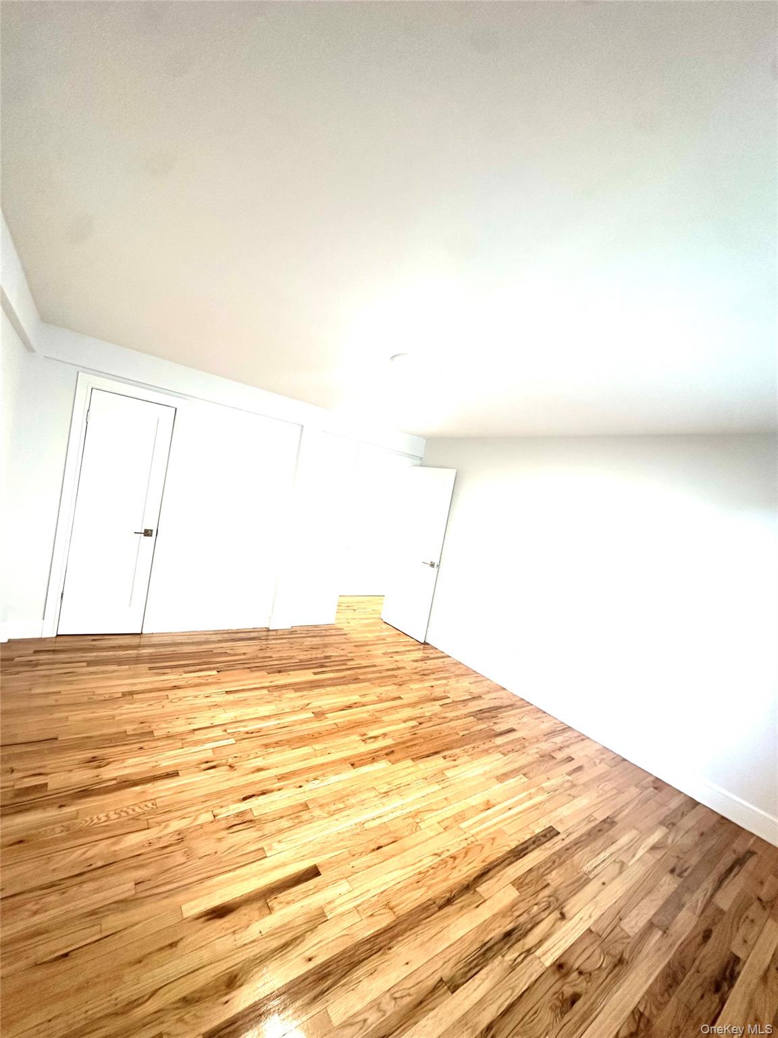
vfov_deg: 102.1
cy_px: 519
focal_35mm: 14
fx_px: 420
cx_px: 389
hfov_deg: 85.7
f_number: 2.2
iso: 160
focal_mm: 2.22
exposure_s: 1/60
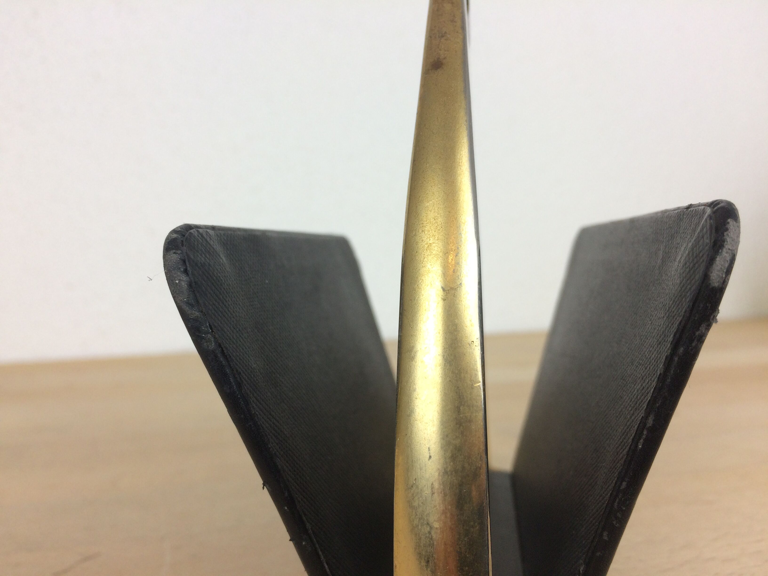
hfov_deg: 61.7
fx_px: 643
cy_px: 288
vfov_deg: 48.2
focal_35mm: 29
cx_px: 384
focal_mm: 4.15
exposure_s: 1/100
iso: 64
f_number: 2.2
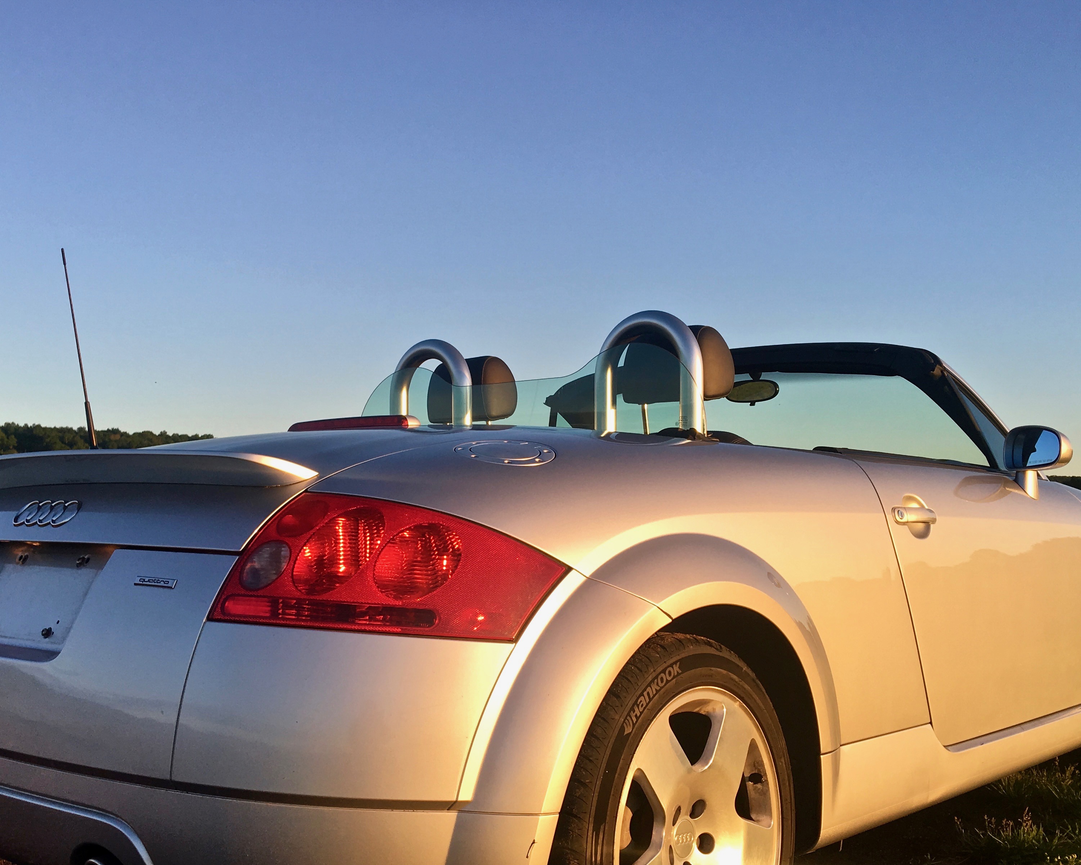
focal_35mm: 38
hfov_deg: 47.9
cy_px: 535
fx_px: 1216
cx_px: 507
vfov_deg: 38.9
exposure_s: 1/390
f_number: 2.2
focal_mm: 4.15
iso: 25
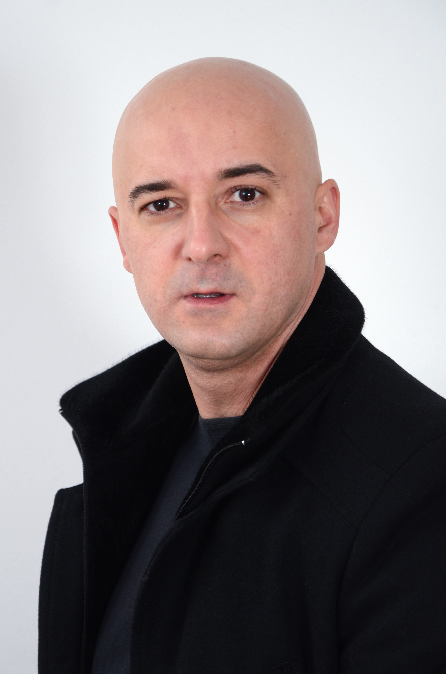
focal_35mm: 128
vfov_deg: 16.1
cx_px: 223
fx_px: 2380
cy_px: 337
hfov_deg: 10.7
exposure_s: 1/100
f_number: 5.6
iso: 500
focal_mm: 85
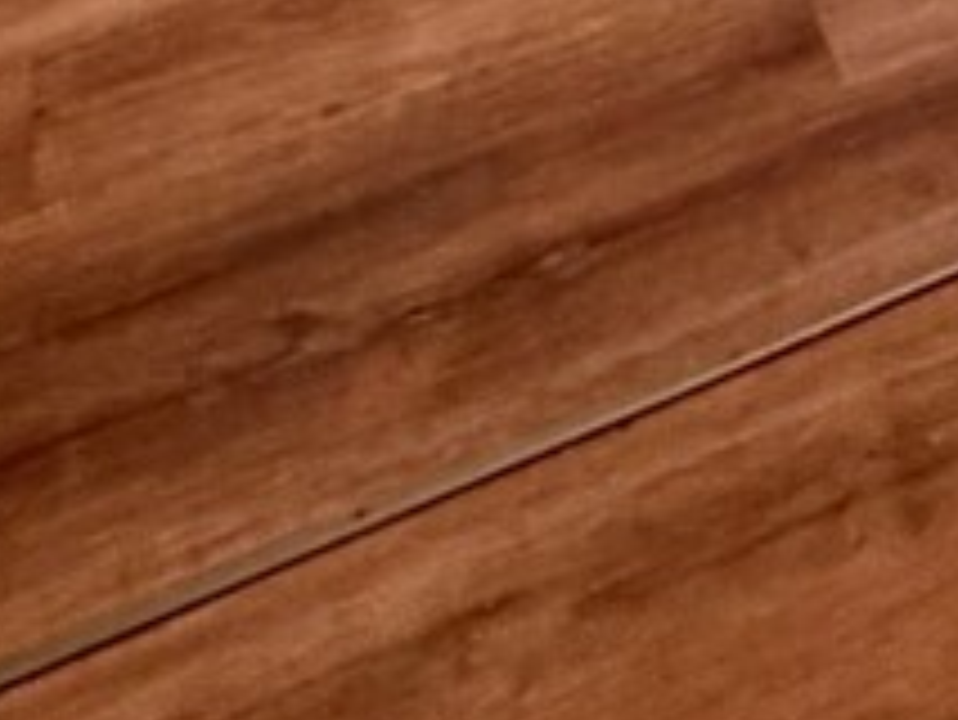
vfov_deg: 9.9
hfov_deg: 13.4
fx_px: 2908
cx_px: 2343
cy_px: -1557
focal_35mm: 105
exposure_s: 1/120
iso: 160
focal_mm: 2.22
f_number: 2.2
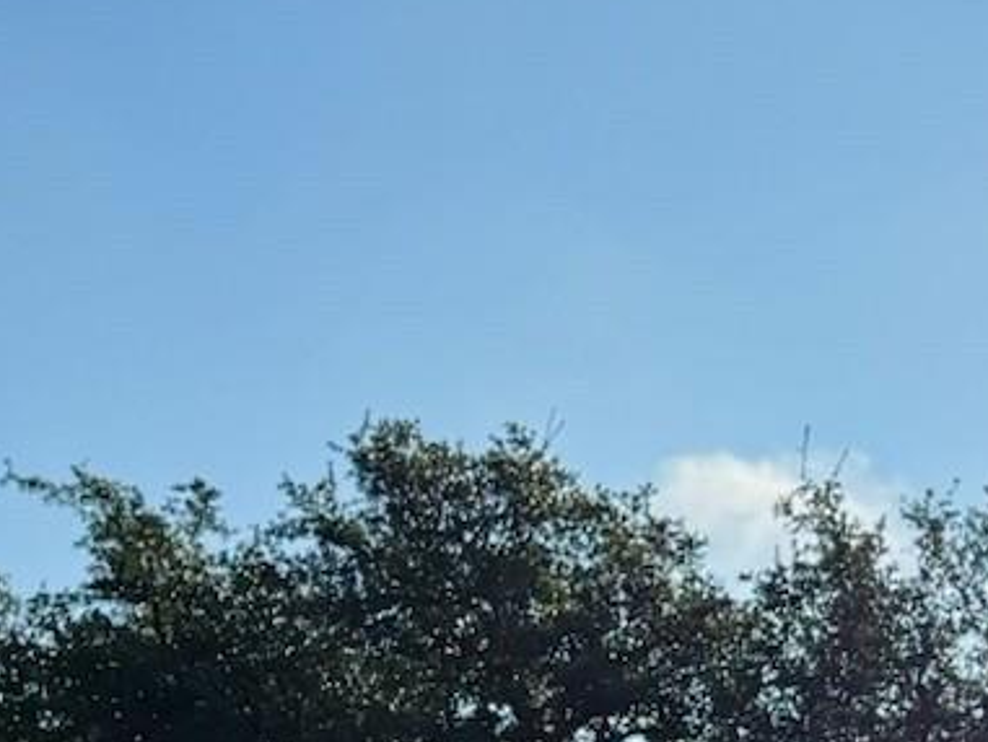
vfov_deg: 10.5
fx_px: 3683
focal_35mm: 129
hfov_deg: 15.3
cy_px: 1500
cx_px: 360
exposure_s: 1/5319
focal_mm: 6.76
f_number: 1.78
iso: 125
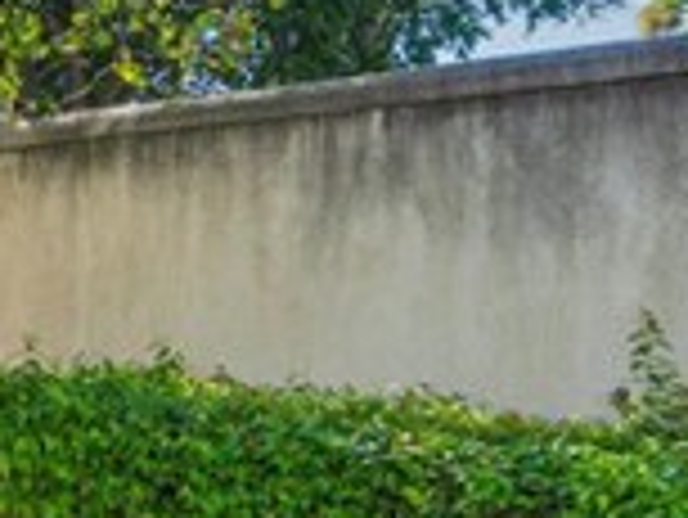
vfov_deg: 18.5
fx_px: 1532
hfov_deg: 13.2
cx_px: -1160
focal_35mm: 77
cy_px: -32
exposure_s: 1/400
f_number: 4
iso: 100
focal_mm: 12
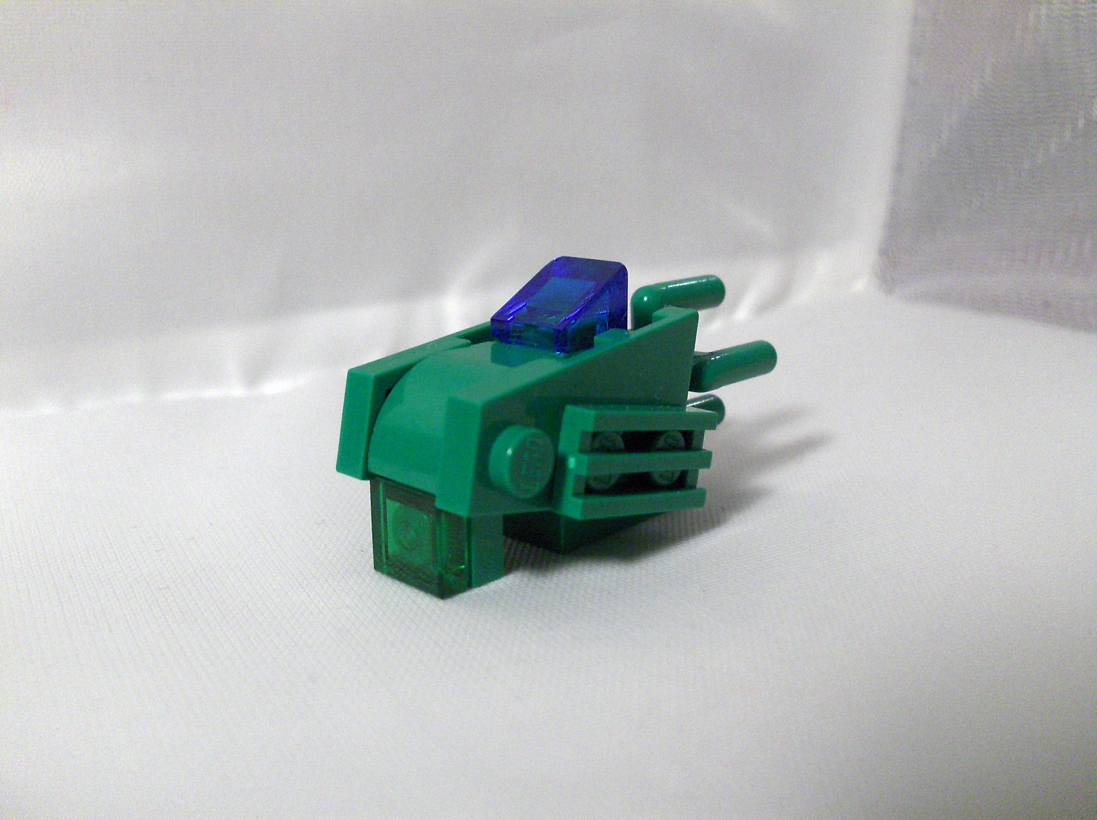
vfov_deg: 49.6
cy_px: 410
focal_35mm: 28
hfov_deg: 63.5
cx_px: 548
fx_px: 886
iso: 200
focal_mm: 5.8
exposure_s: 1/49.2
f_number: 2.8
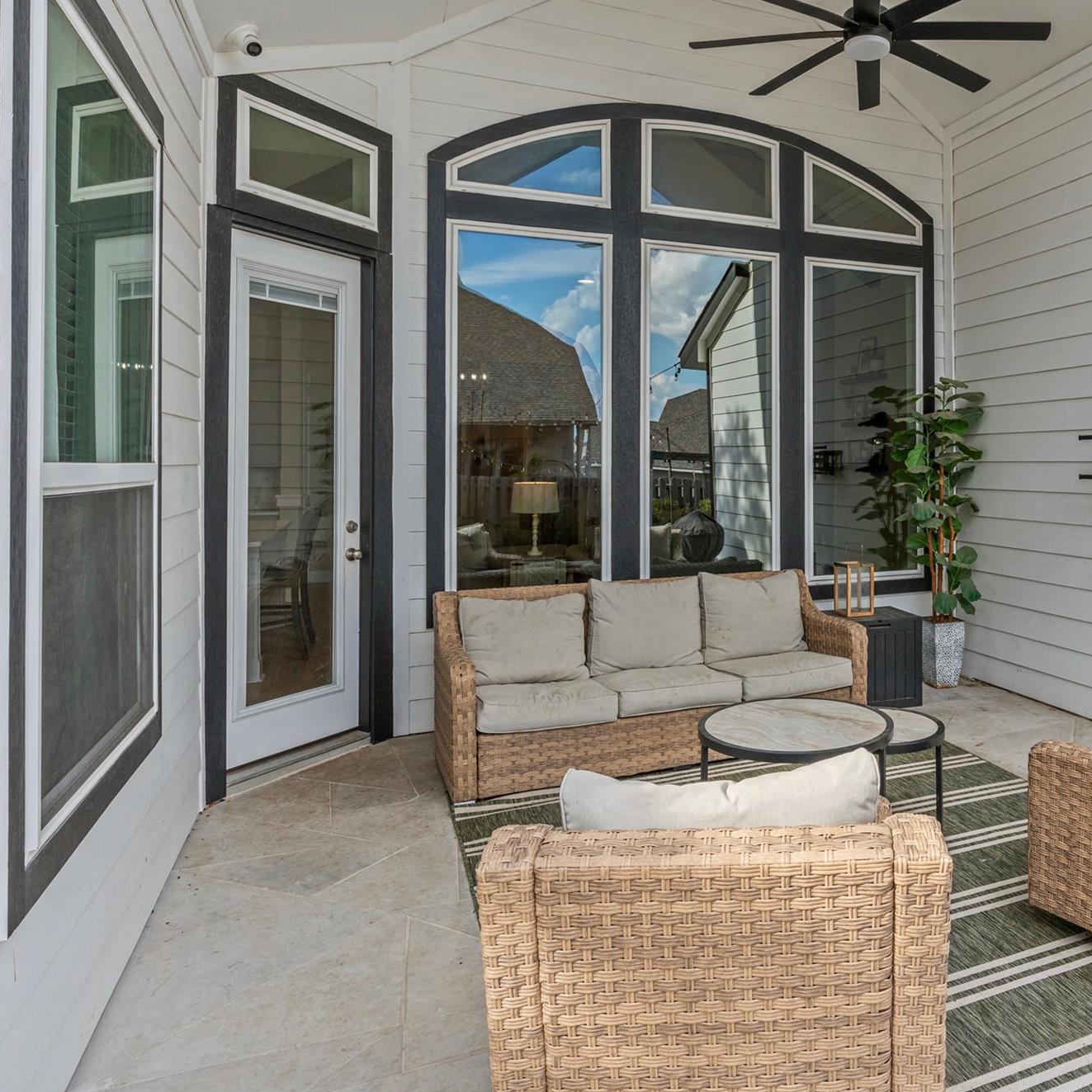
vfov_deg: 62.9
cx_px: 805
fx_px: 892
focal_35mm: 25
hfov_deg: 59.9
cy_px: 544
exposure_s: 1/500
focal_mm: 19
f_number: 8
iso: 500
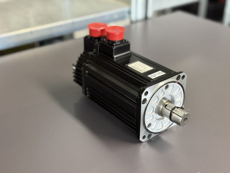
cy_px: 86
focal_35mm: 48
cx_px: 115
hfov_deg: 39.7
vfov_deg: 30.3
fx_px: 319
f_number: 1.78
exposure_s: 1/33
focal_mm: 6.76
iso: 250
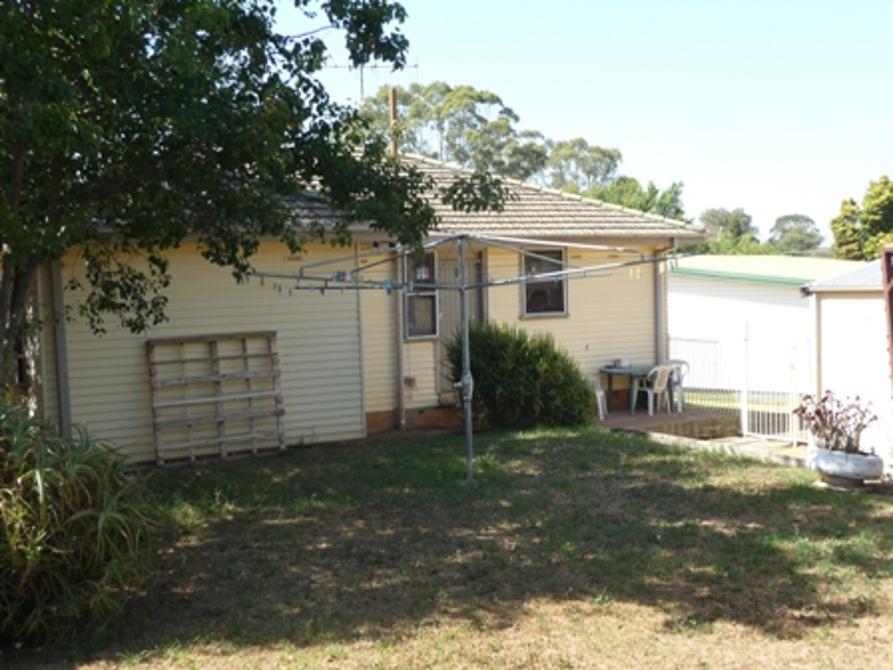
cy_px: 335
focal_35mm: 43
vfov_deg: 33.6
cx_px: 446
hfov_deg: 43.9
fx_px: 1109
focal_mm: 7.1
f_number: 4
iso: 100
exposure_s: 1/250
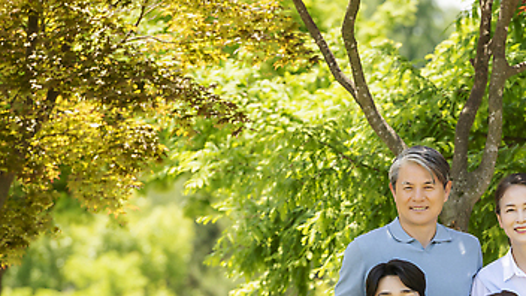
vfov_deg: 3.4
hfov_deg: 6.0
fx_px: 4979
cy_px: 259
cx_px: 426
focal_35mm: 357
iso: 160
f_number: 5.6
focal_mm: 200
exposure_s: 1/250
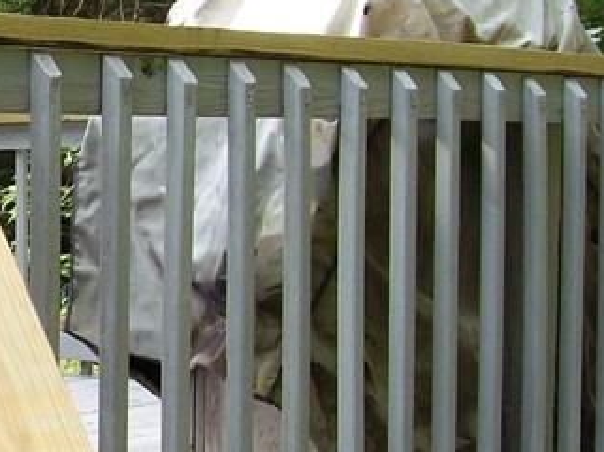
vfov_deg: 12.9
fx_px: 2004
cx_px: -342
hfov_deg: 15.6
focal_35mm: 115
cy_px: 256
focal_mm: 6
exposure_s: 1/205
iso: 80
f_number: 2.7
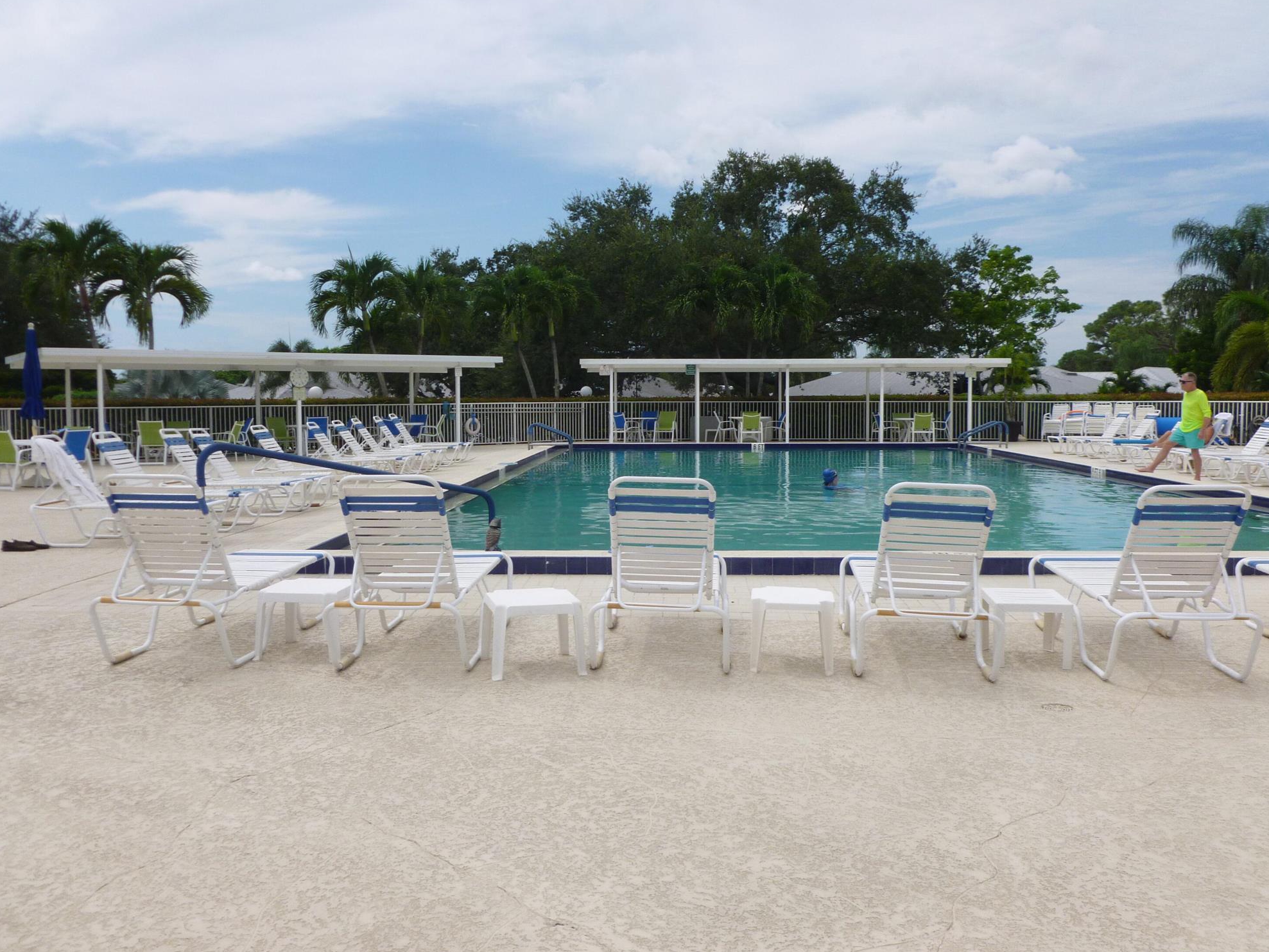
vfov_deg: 48.2
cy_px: 465
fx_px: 1063
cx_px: 625
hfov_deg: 61.7
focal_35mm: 29
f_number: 10
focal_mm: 5
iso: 100
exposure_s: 1/200
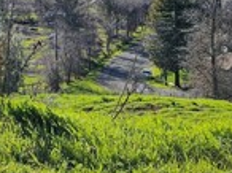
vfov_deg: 14.6
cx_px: 138
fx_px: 676
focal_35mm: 101
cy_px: 94
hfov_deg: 19.5
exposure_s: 1/1008
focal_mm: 6.3
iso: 10
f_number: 1.7
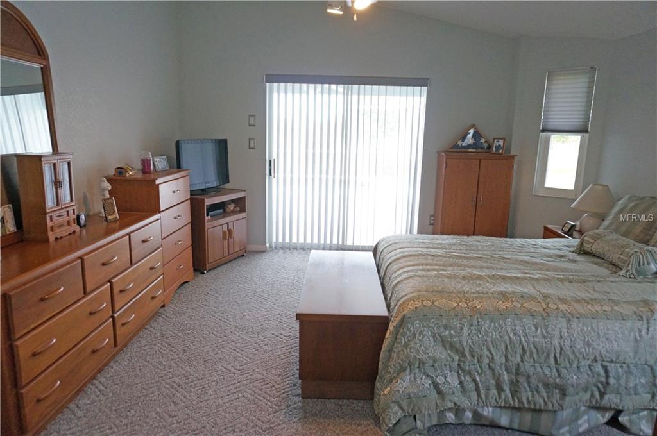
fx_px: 437
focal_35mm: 24
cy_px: 218
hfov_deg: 73.8
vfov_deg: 53.0
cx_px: 328
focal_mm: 16
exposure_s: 1/160
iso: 1250
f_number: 4
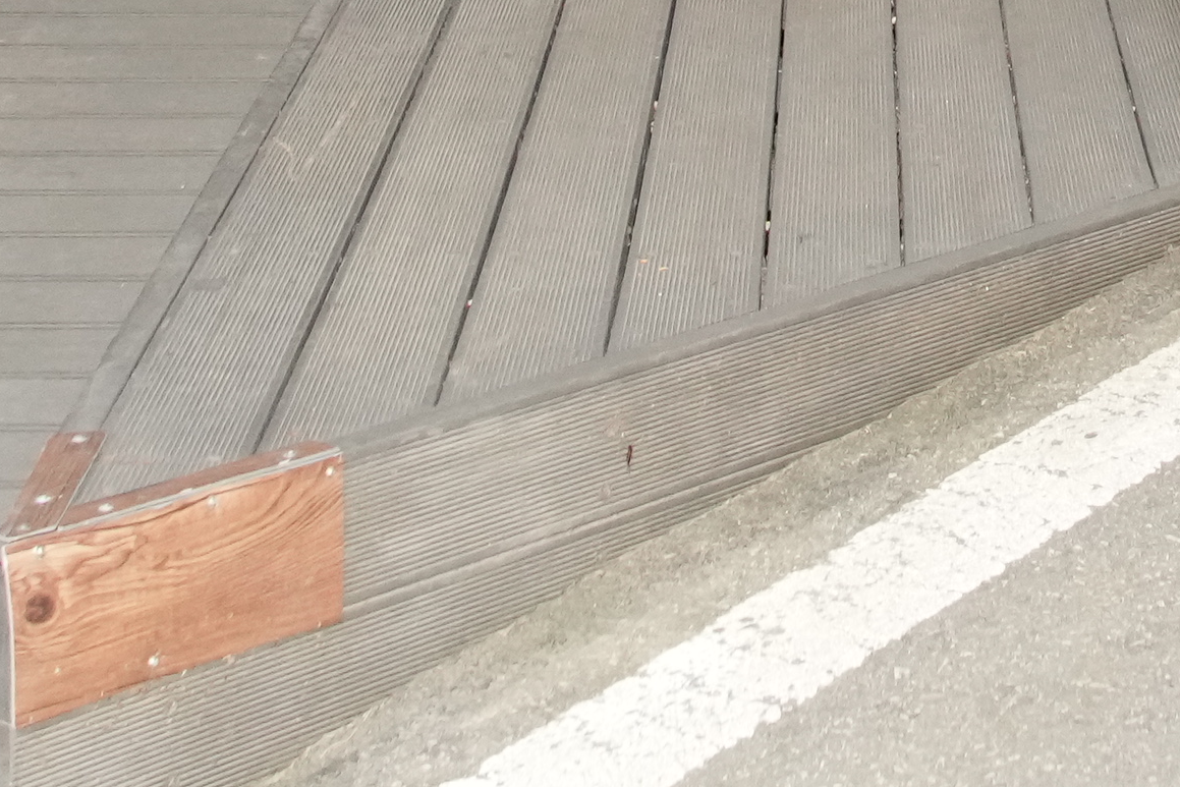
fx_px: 4130
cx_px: 1186
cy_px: -784
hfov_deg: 15.9
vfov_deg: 10.1
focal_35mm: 126
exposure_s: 1/320
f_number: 11
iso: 4000
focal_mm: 26
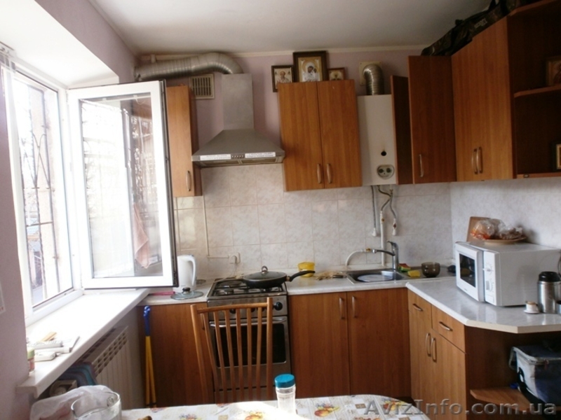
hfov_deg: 65.3
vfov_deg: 51.4
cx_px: 280
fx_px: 438
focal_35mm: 27
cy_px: 210
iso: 125
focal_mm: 4.8
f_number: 2.9
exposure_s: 1/30
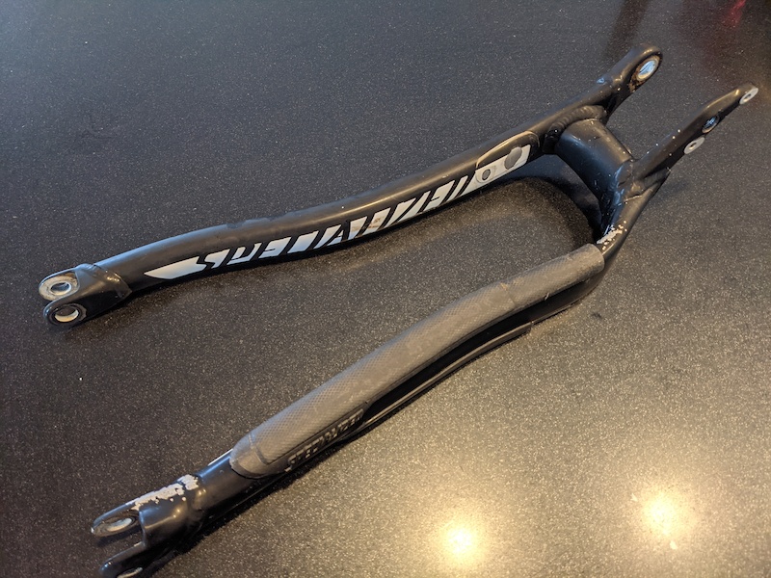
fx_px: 601
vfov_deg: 51.4
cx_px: 386
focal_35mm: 27
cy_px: 289
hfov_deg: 65.3
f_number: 1.73
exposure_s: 1/24
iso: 104
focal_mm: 4.38
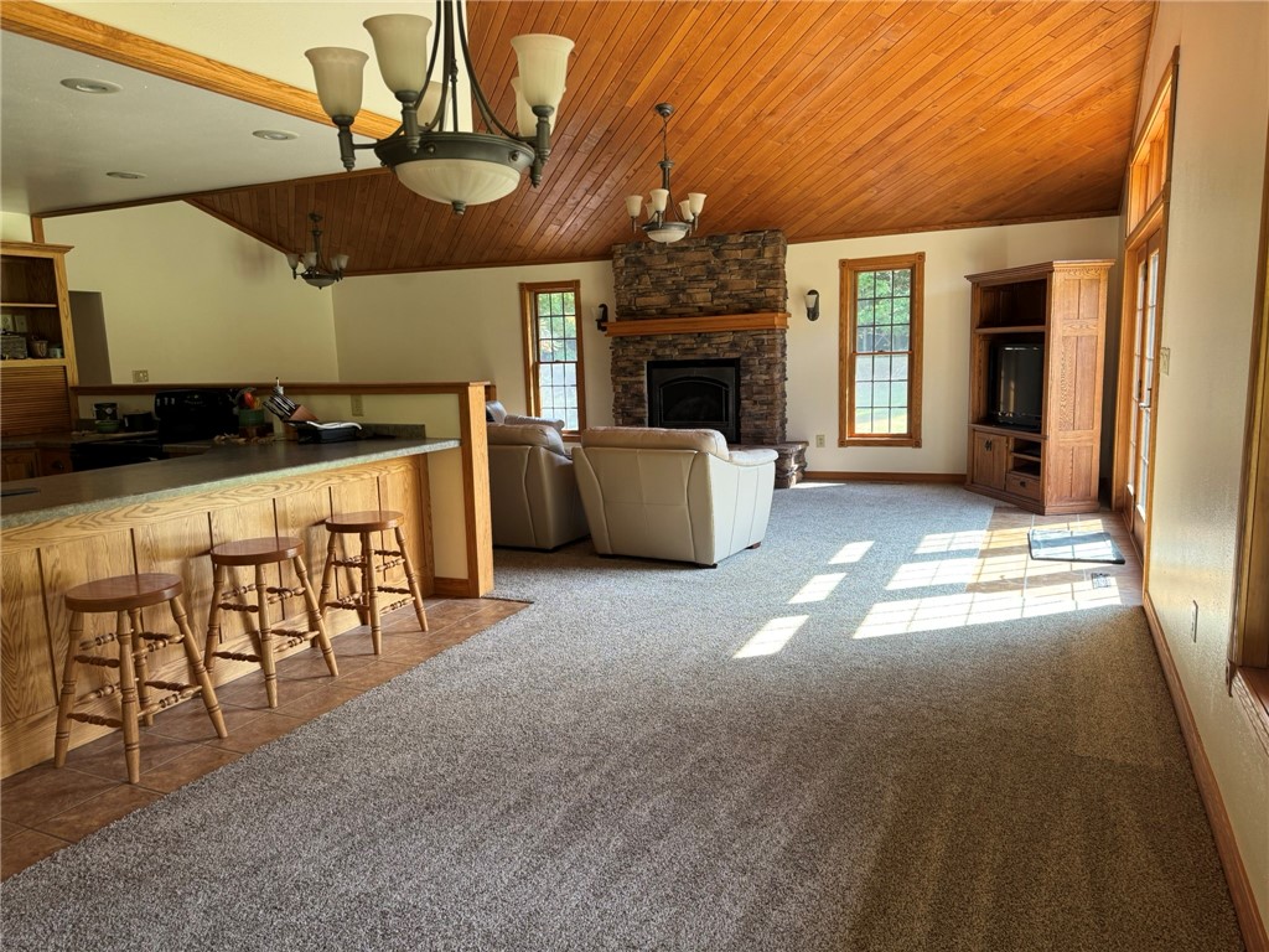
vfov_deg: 56.8
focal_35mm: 24
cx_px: 634
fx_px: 880
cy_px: 476
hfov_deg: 71.6
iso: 160
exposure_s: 1/121
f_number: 1.78
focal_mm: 6.76
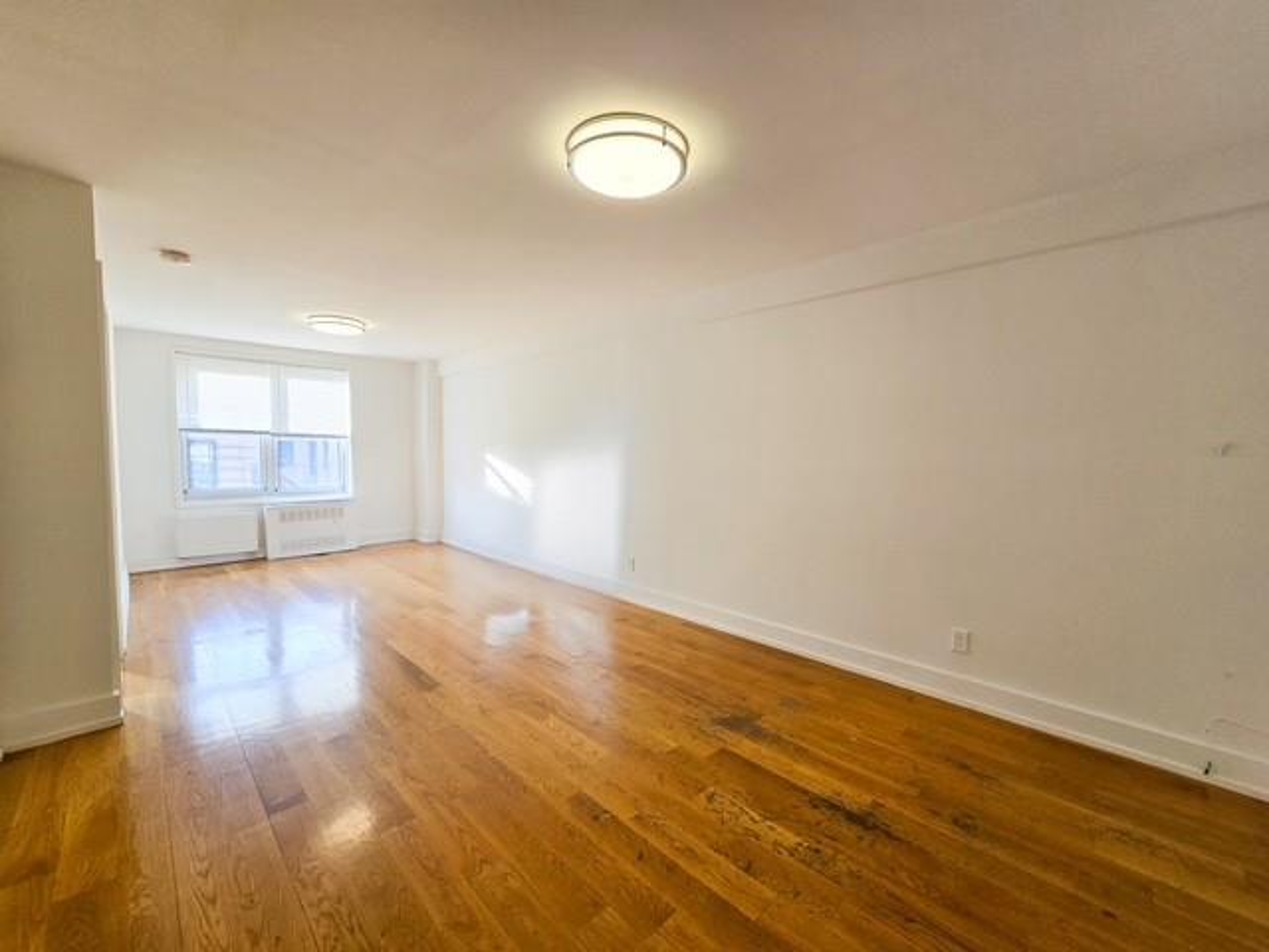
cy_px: 476
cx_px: 634
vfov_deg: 89.9
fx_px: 477
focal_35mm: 13
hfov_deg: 106.2
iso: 64
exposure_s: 1/120
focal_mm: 2.2
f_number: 2.2
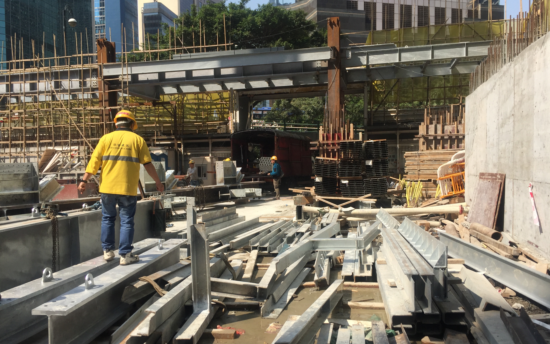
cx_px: 277
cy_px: 183
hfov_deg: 61.2
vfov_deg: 40.6
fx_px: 465
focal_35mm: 31
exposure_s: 1/1522
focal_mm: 4.15
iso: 32
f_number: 2.2
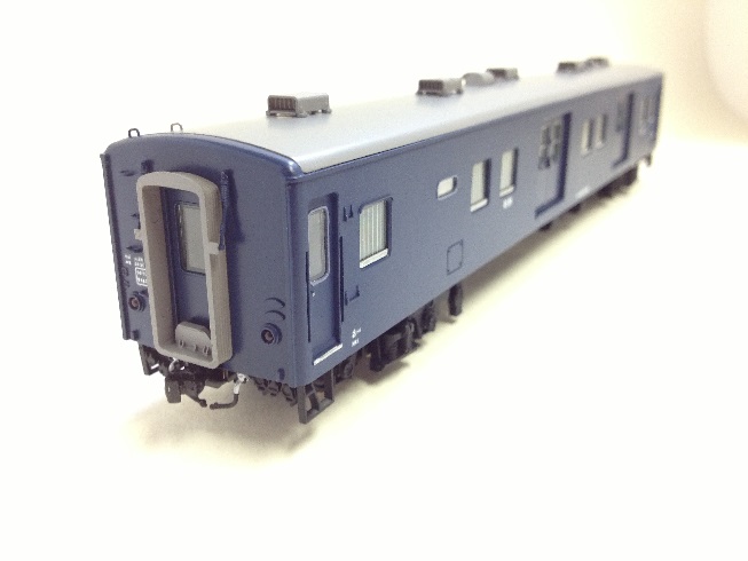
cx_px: 374
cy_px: 280
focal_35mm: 35
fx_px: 756
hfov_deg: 52.6
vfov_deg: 40.7
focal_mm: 4.28
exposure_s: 1/20
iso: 125
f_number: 2.4
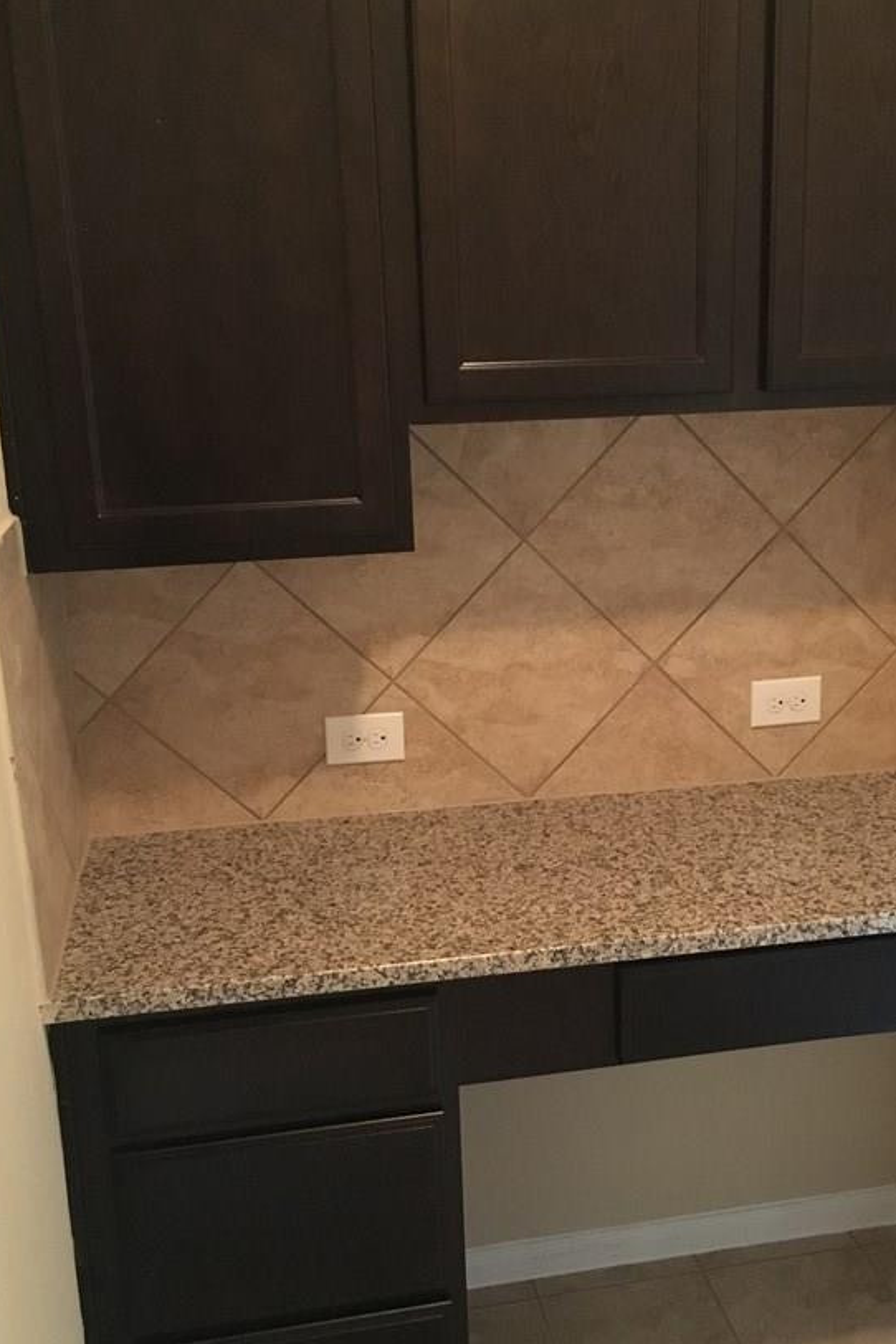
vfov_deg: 50.7
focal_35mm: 38
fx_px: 1419
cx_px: 537
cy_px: 711
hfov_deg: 34.9
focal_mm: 4.15
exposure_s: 1/15
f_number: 2.2
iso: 400
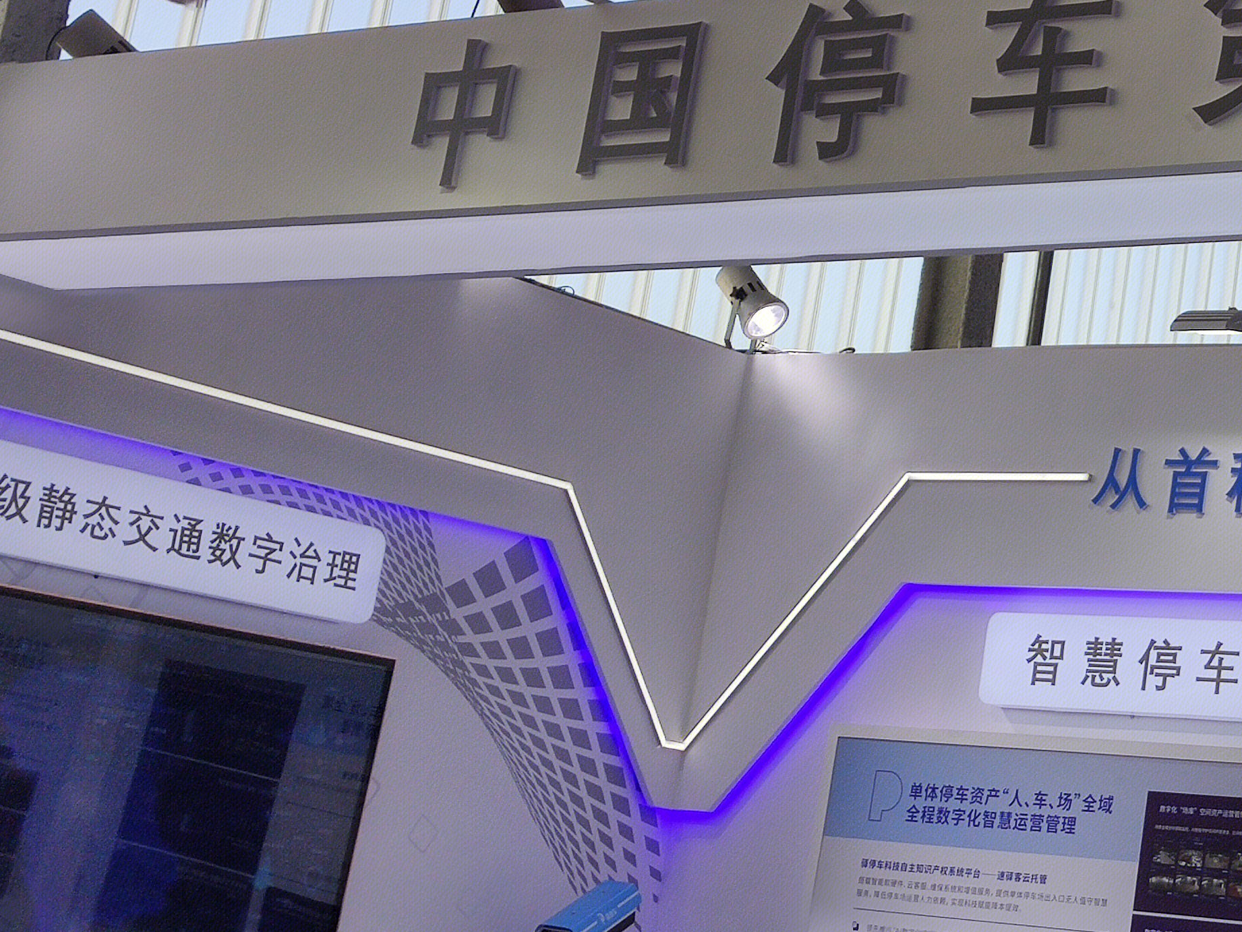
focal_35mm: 76
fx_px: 2727
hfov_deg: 24.3
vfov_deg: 19.2
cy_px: 155
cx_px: 1296
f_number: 1.75
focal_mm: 4.75
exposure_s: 1/784
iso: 112
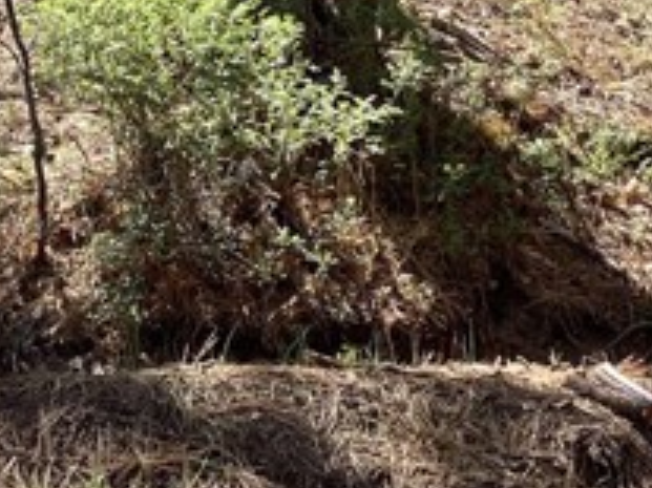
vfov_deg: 15.0
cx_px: 217
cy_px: -47
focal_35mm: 96
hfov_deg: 20.4
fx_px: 1807
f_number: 2.4
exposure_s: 1/377
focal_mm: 3.3
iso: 25
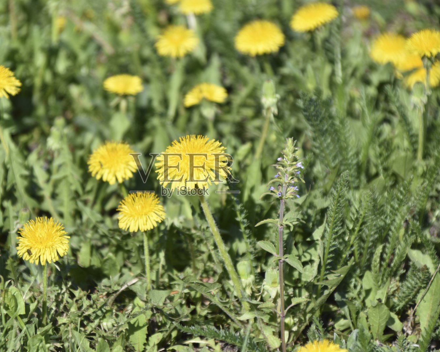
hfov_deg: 7.9
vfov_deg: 6.3
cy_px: 176
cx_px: 185
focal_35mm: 246
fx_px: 3198
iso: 100
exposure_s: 1/400
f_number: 6
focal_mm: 145
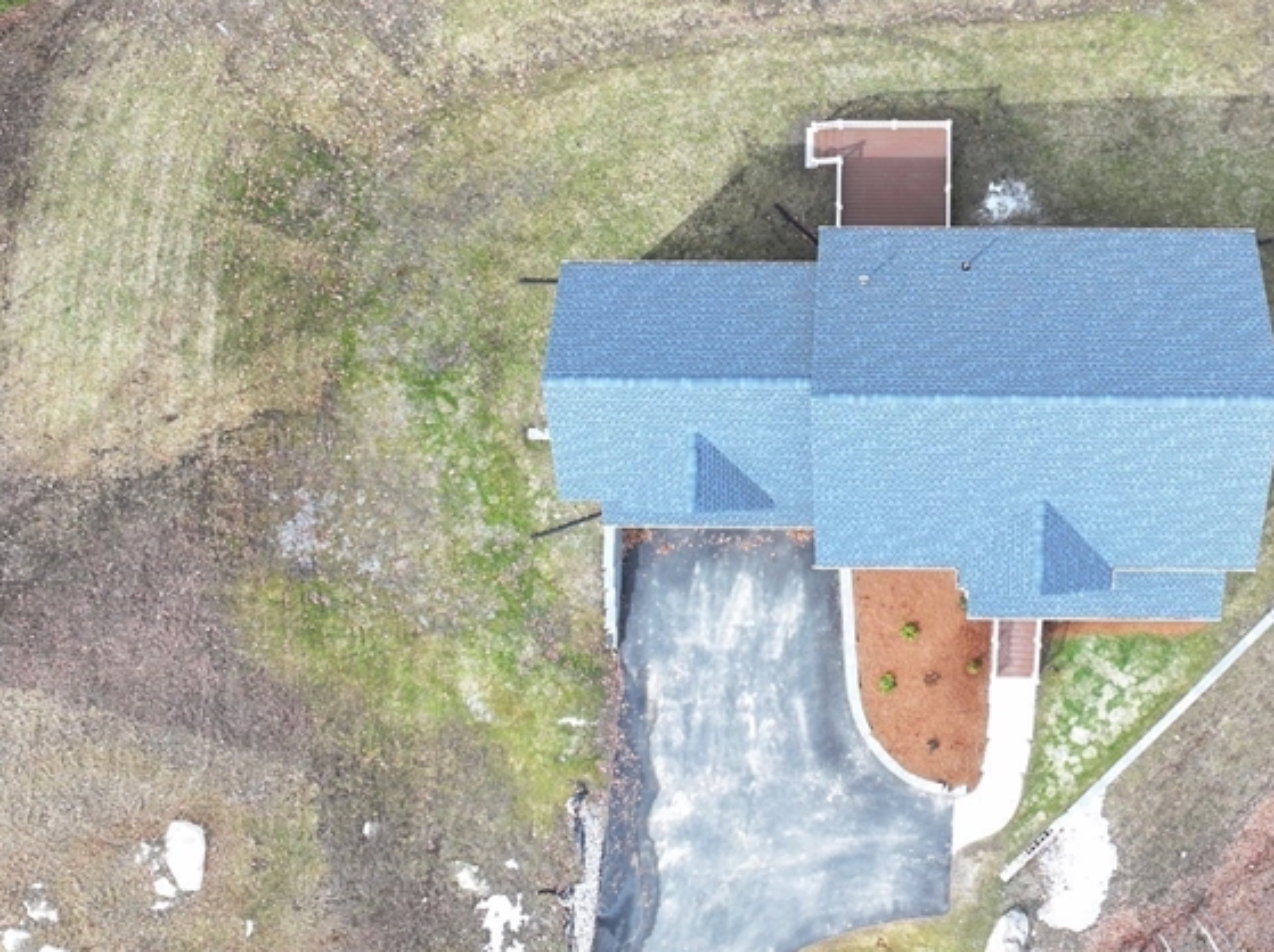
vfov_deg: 32.6
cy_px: 352
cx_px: 891
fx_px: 1618
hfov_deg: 42.2
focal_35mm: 44
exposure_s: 1/400
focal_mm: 12.29
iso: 130
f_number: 2.8
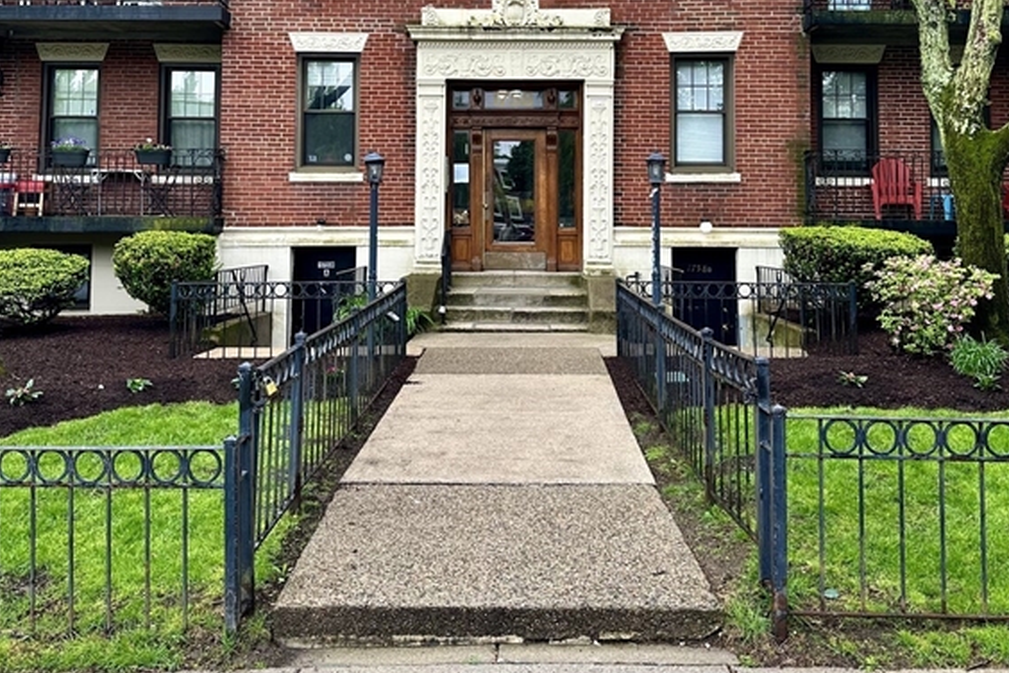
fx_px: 953
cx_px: 497
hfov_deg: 55.8
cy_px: 156
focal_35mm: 34
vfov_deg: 37.8
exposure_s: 1/611
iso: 80
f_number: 1.78
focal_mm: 6.86
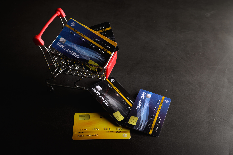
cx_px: 116
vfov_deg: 27.0
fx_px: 323
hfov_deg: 39.6
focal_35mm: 50
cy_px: 78
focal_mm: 50
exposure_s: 1/160
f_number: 10
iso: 100
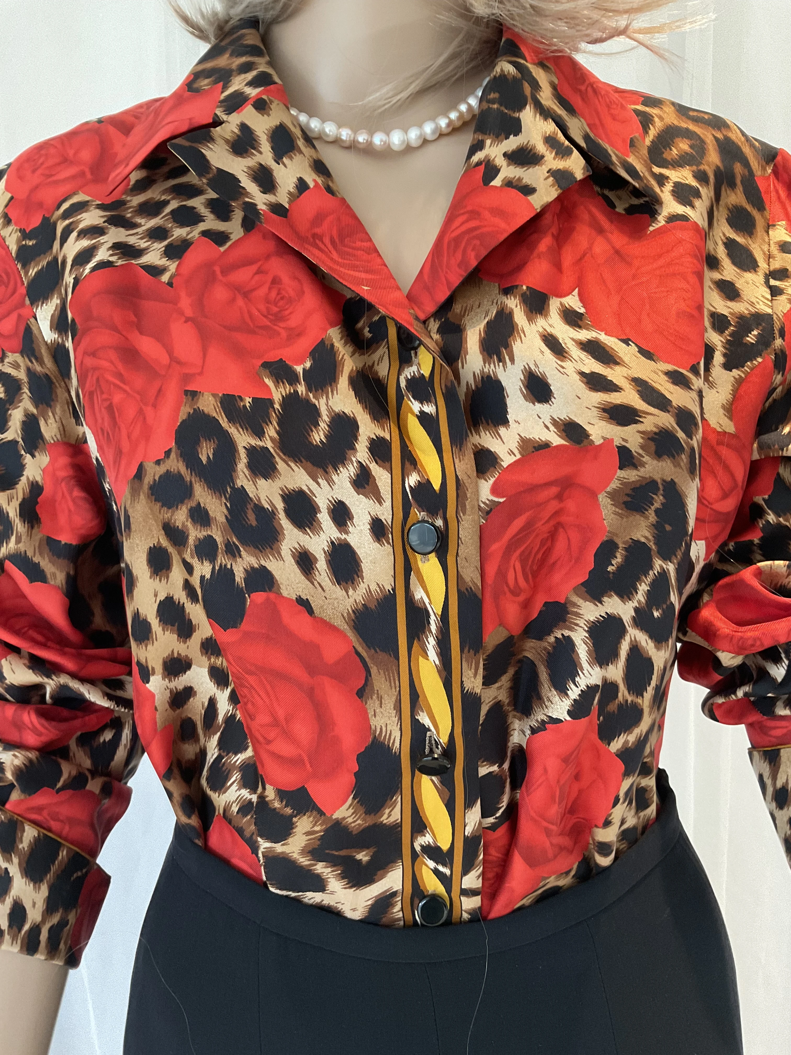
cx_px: 396
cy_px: 528
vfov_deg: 61.7
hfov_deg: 48.2
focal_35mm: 29
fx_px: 884
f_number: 1.8
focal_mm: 3
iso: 125
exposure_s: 1/50
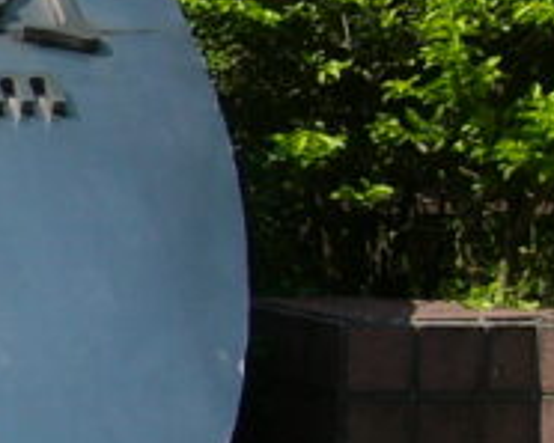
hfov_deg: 12.3
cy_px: 217
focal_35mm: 141
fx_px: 2313
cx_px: -506
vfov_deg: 11.0
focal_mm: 5.8
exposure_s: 1/160
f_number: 8
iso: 50
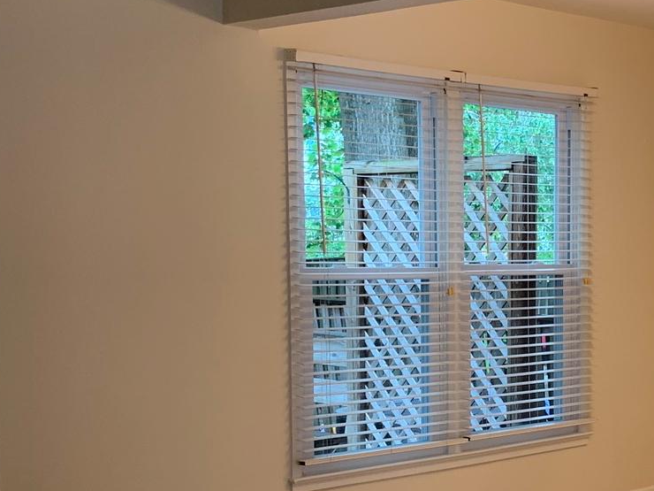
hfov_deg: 25.8
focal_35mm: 72
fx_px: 1360
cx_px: 637
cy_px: 385
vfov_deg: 20.2
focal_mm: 4.25
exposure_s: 1/60
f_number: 1.8
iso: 80
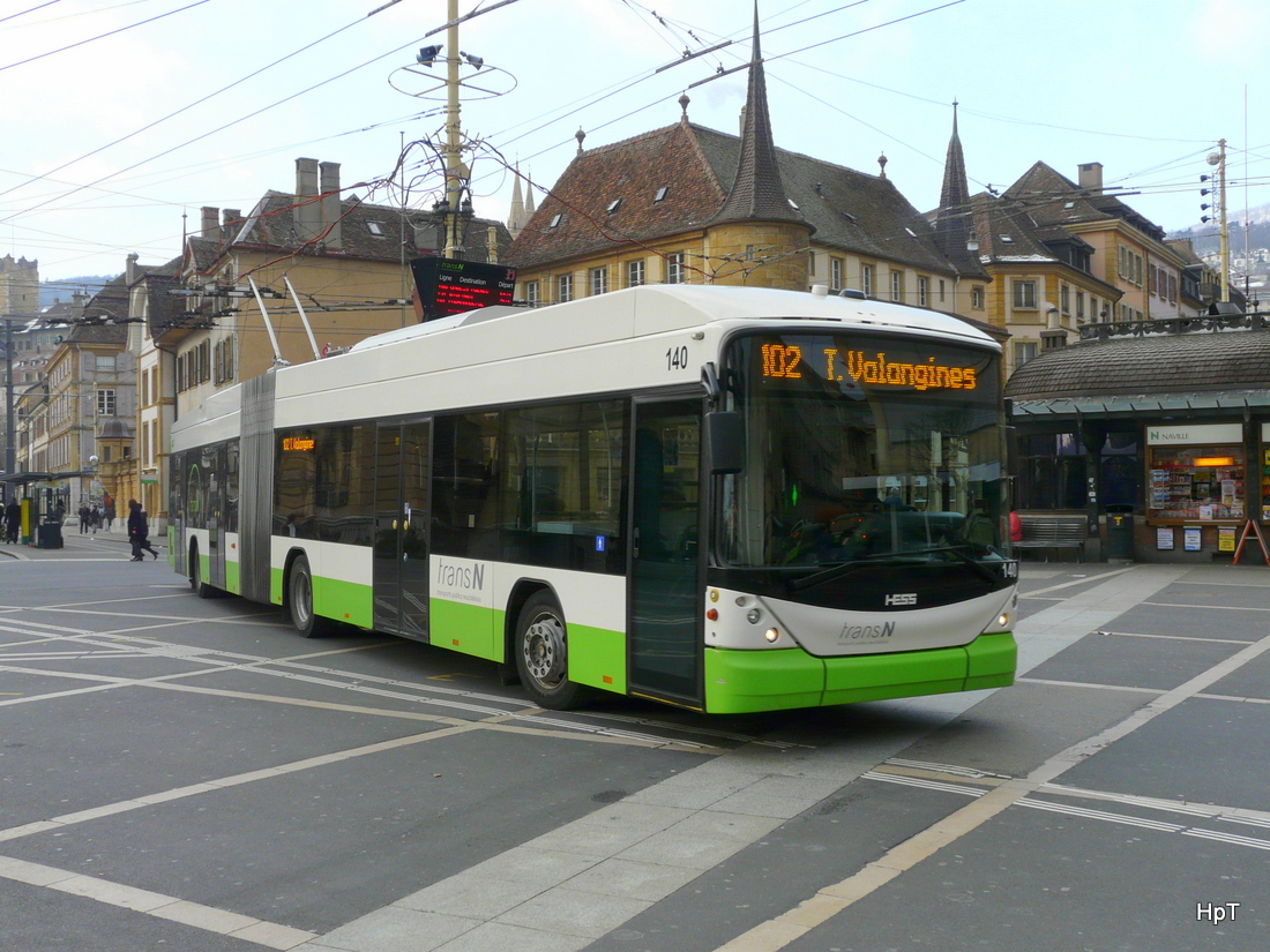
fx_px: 1357
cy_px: 476
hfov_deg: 50.1
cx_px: 635
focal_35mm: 37
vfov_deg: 38.7
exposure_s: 1/160
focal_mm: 6
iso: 100
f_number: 4
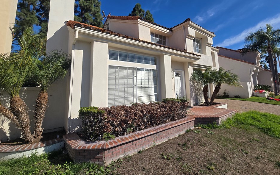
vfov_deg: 73.9
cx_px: 144
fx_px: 114
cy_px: 69
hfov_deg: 101.4
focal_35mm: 15
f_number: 2.2
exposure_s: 1/3436
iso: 50
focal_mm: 2.2
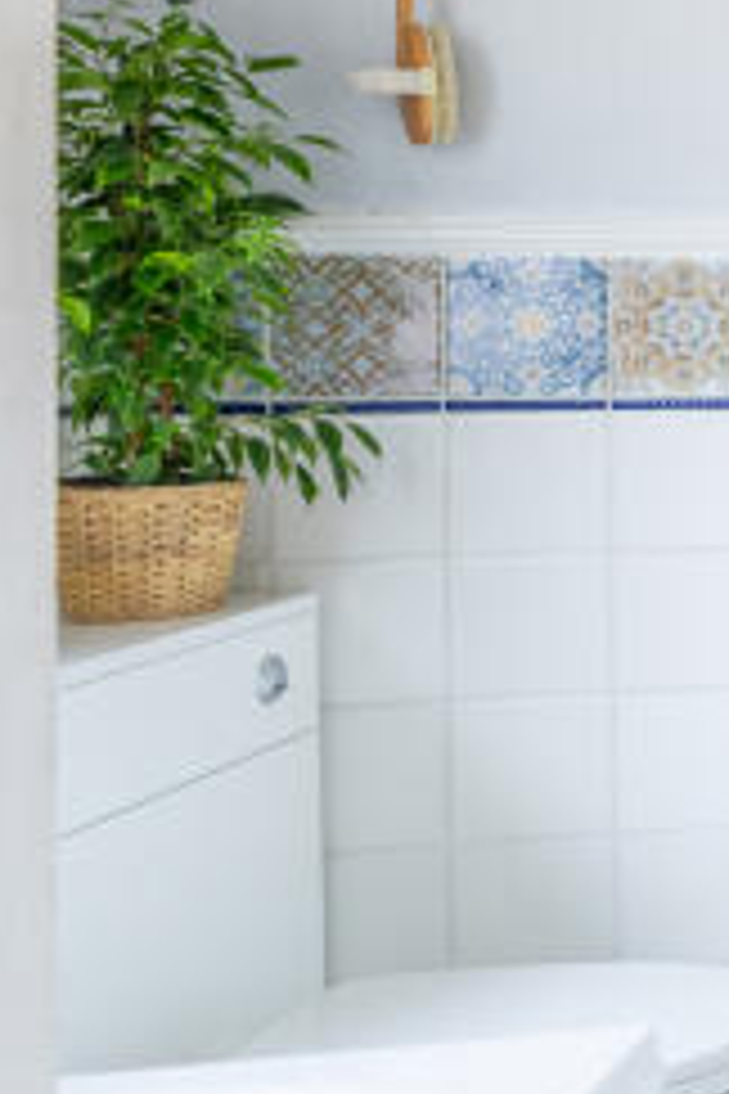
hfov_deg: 13.5
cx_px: 1908
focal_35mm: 59
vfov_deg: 33.4
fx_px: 1792
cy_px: 313
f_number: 9
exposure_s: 1/10
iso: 320
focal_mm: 14
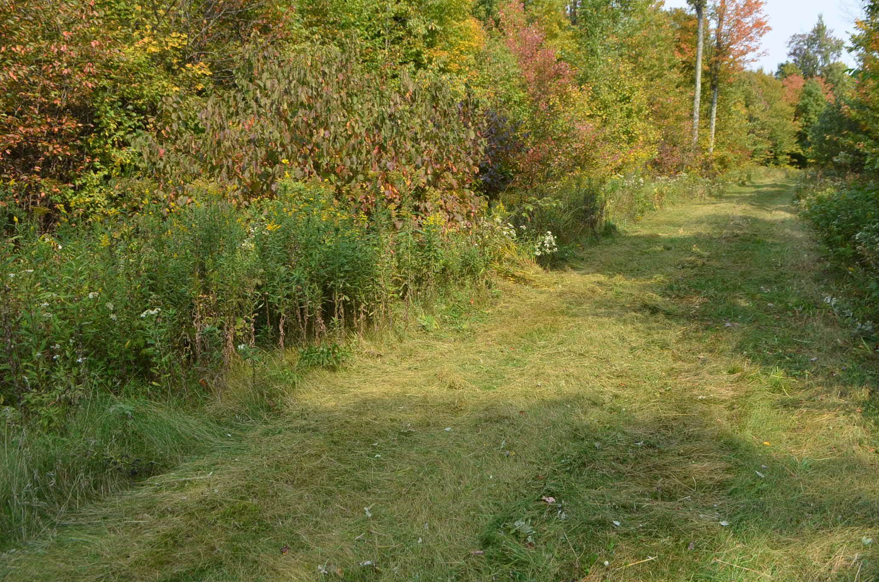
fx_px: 780
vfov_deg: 40.8
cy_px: 240
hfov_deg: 58.8
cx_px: 462
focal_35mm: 32
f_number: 8
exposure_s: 1/250
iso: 200
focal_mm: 18
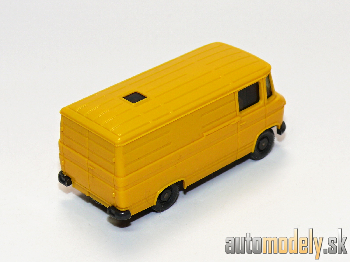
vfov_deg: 13.5
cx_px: 175
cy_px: 131
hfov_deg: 17.9
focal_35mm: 110
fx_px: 1112
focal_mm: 14
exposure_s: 1/30
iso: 100
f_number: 4
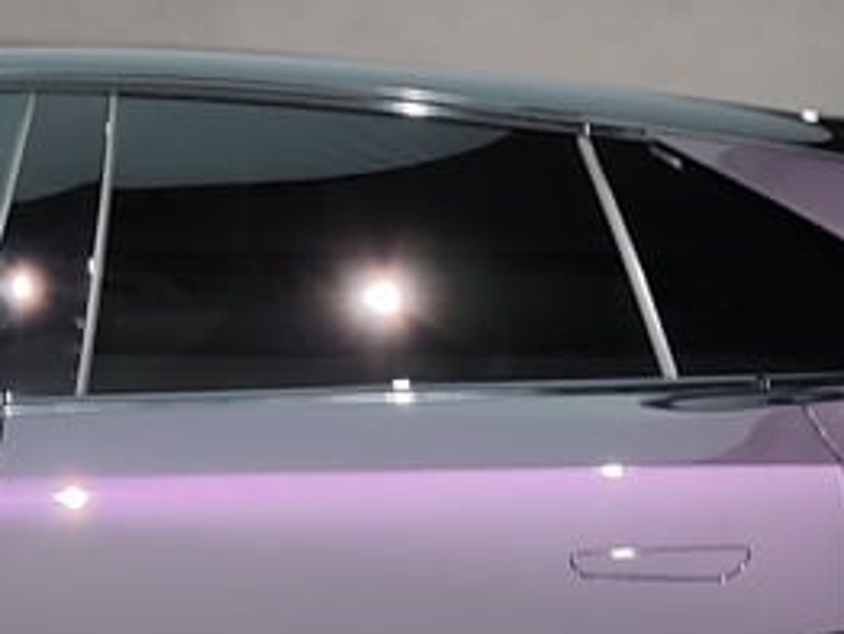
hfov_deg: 14.7
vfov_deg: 11.6
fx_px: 3099
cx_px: -338
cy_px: 560
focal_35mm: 127
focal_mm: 4.74
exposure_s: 1/33
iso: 238
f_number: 1.79
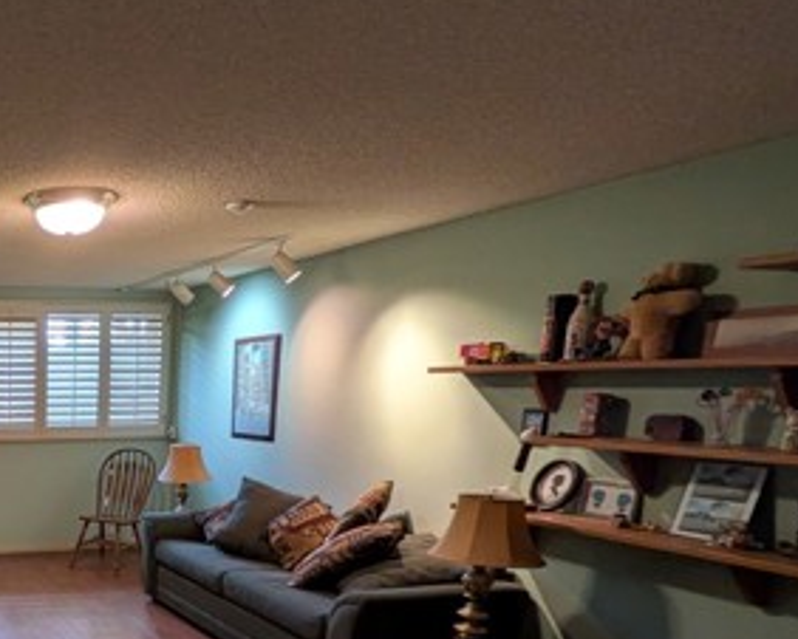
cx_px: -48
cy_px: 503
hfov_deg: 45.4
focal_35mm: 31
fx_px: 733
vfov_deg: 45.0
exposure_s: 1/24
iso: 169
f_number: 2.2
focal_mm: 1.85
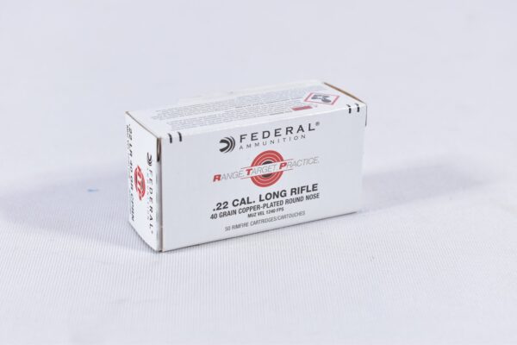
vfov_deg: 16.6
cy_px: 172
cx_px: 258
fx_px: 1185
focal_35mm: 82
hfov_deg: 24.6
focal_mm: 55
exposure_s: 1/40
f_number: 5.6
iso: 640
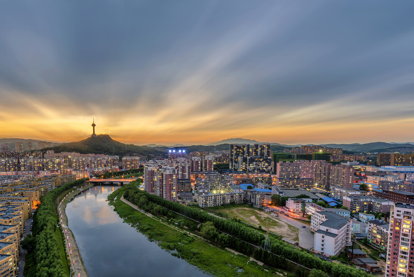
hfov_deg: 89.4
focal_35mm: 18
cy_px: 164
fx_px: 207
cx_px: 177
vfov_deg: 66.9
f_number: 14
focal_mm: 15
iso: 100
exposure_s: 13
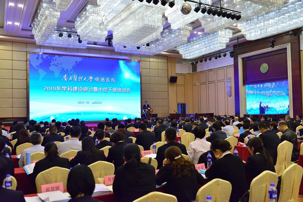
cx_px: 152
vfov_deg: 41.1
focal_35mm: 32
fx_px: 269
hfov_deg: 58.7
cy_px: 101
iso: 6400
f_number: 5.6
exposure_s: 1/200
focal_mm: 32
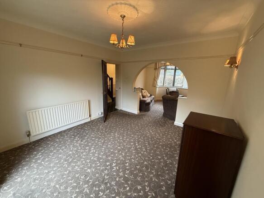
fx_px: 107
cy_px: 99
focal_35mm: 14
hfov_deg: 102.1
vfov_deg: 85.7
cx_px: 132
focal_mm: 2.22
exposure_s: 1/50
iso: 200
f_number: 2.2
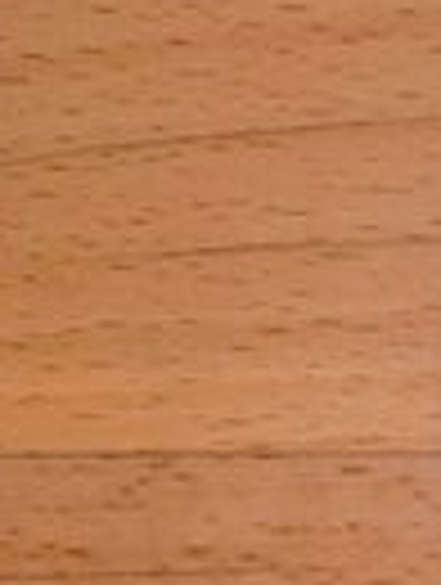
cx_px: 846
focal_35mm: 94
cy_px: 785
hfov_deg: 13.7
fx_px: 1592
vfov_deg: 19.1
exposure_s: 1/50
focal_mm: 5.54
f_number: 1.8
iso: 250
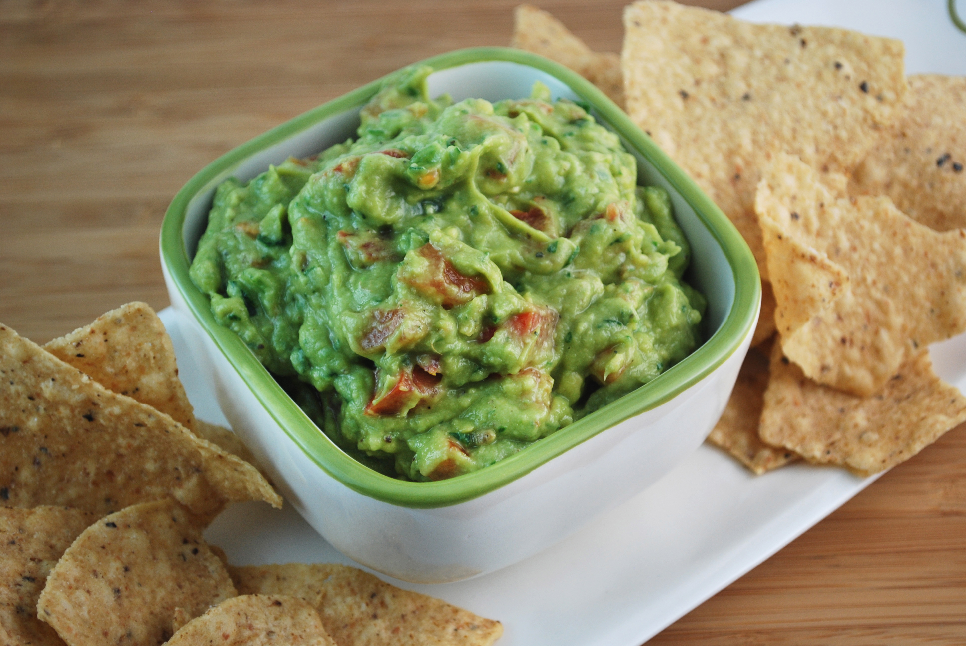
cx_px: 483
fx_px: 2216
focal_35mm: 82
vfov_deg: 16.6
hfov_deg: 24.6
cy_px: 323
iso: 200
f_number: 5.6
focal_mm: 55
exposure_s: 1/100
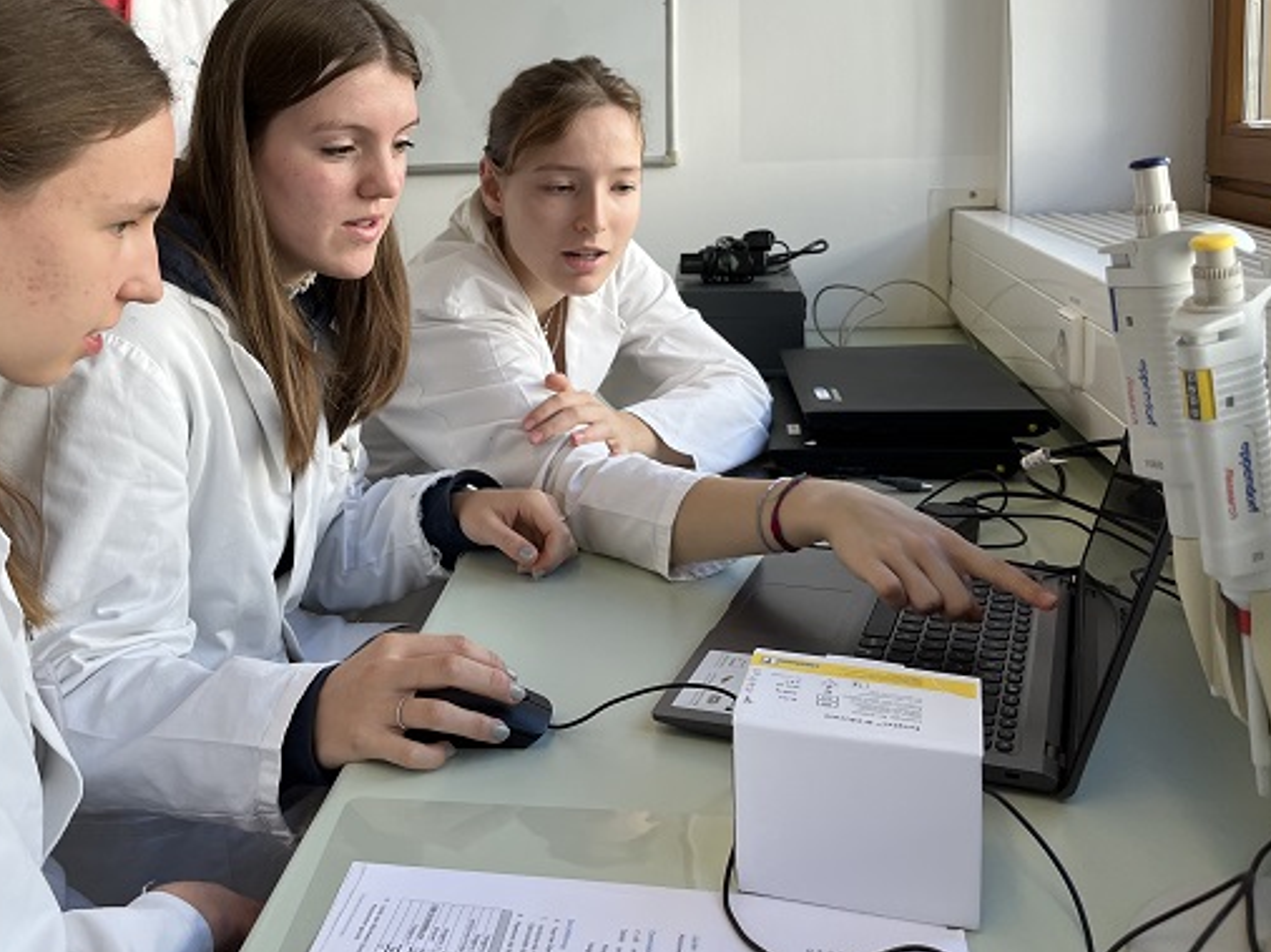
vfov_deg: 39.1
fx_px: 1321
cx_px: 399
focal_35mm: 36
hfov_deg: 50.2
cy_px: 313
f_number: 1.6
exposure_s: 1/310
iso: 50
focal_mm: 5.1
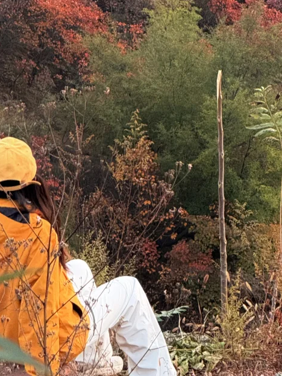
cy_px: 0
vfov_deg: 7.1
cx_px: 97
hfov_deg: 5.4
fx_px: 3009
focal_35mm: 277
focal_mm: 15.66
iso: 400
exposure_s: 1/60
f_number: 2.8
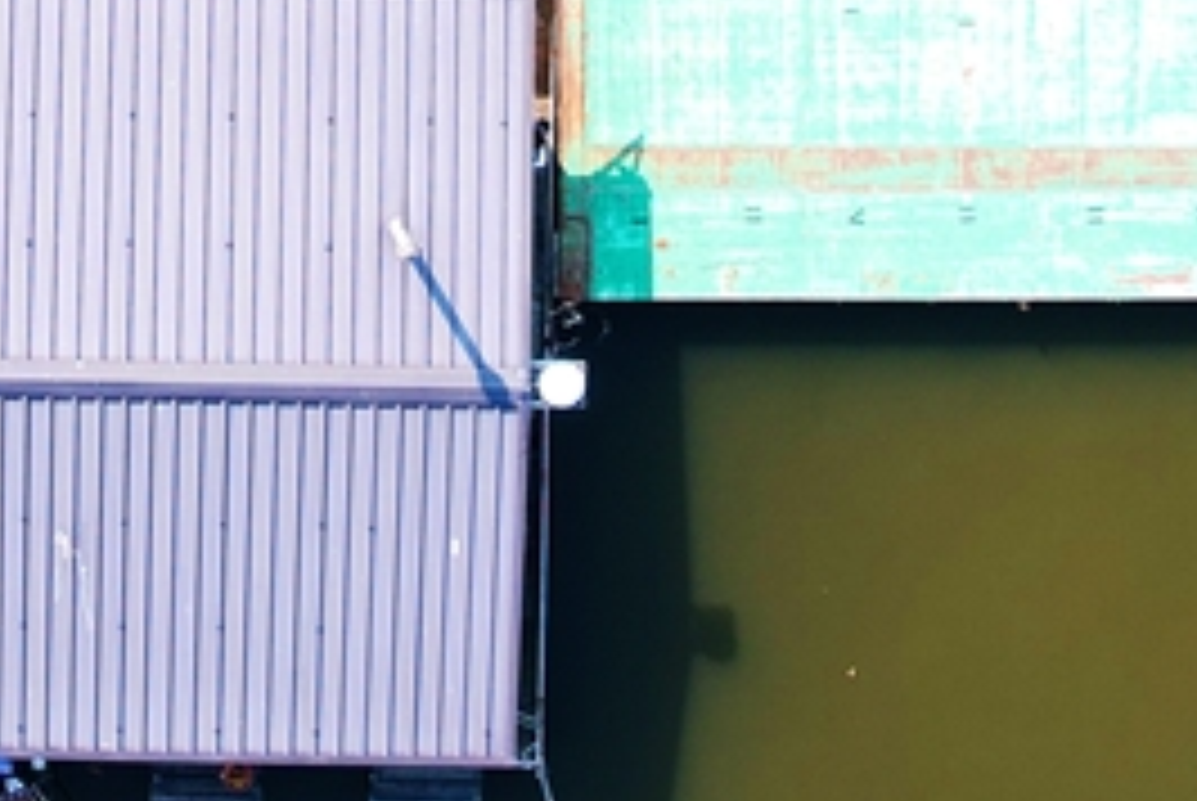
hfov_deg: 21.1
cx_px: 202
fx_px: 3162
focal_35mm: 95
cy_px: -295
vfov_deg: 13.8
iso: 100
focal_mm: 8.38
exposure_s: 1/500
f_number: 2.8
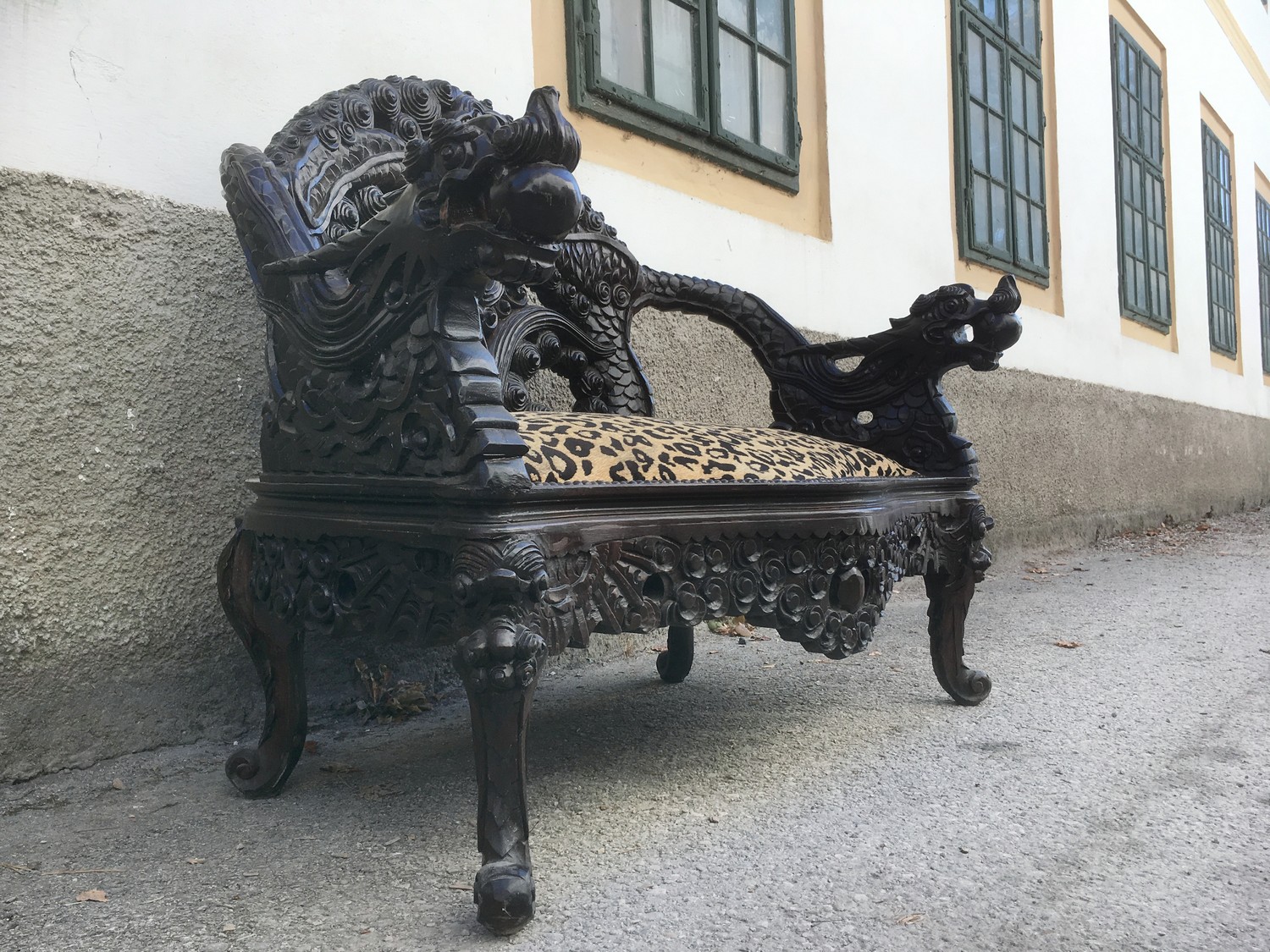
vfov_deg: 48.2
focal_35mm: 29
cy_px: 476
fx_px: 1064
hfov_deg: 61.7
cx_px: 635
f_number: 2.2
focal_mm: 4.15
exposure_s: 1/309
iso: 25
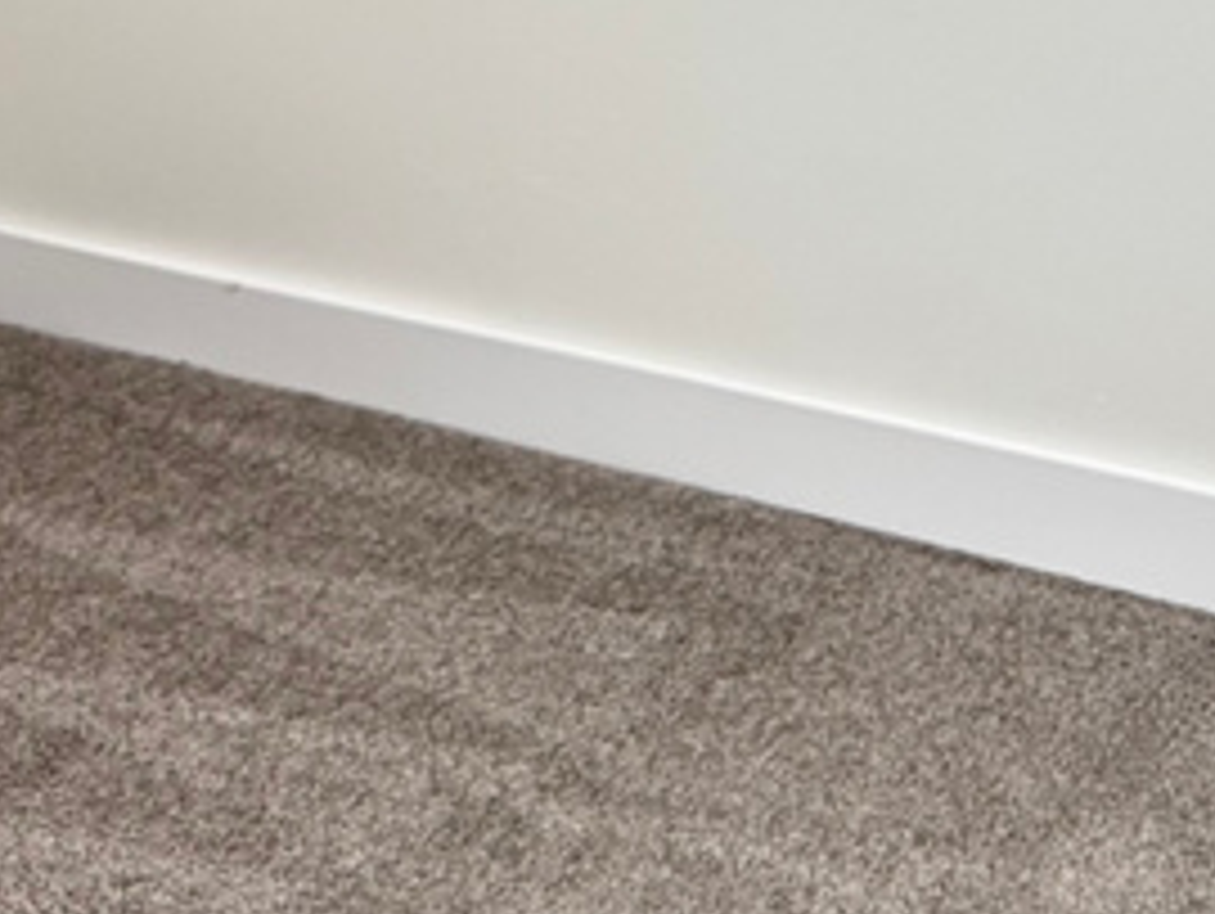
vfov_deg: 15.4
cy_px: -302
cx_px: 1278
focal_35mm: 91
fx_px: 3197
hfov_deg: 20.7
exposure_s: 1/60
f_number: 1.78
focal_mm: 6.76
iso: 320
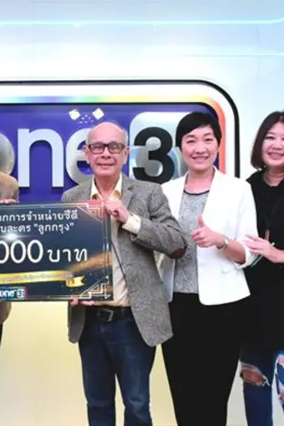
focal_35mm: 41
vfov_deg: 47.4
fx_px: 485
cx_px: 41
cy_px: 214
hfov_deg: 31.4
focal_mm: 18
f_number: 7.1
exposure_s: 1/320
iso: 6400
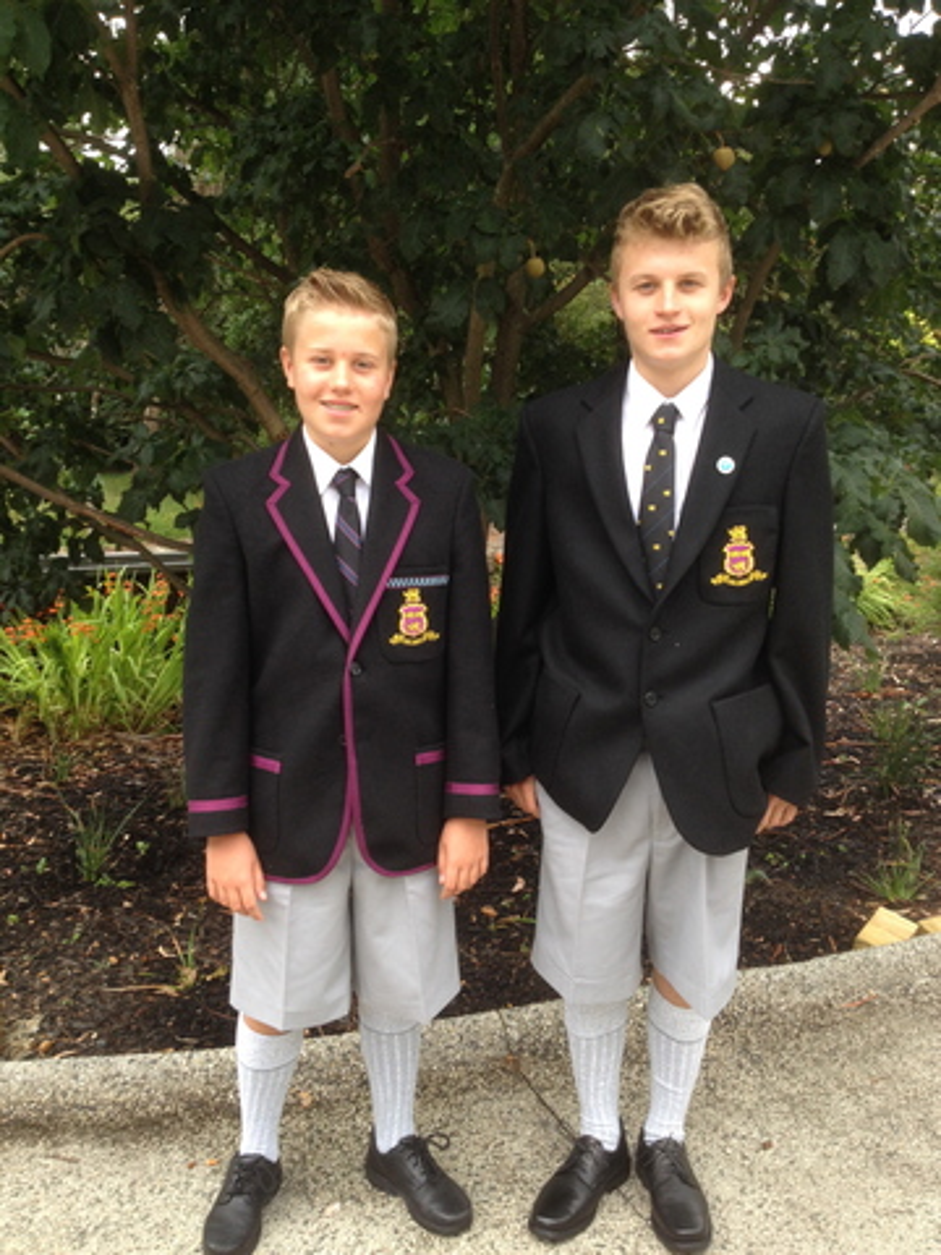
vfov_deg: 52.6
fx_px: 1269
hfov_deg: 40.7
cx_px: 470
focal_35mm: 35
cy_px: 628
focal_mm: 4.28
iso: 64
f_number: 2.4
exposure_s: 1/60
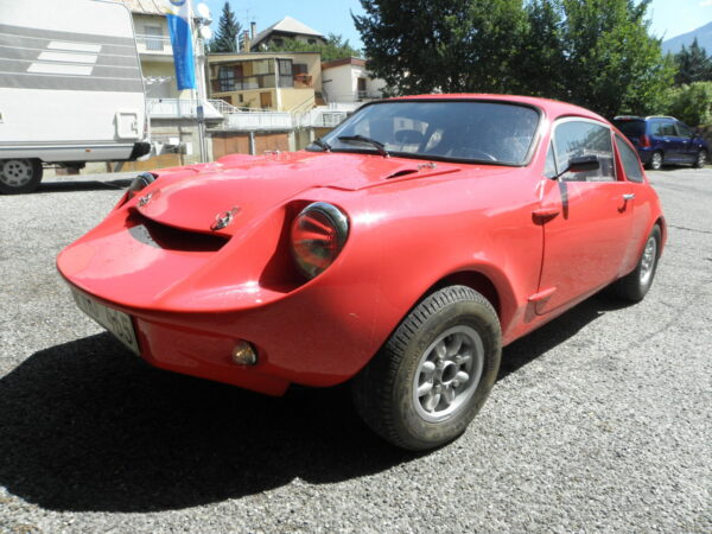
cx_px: 356
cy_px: 267
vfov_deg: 53.1
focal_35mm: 26
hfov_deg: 67.3
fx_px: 535
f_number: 5.6
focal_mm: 4.6
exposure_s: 1/160
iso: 64
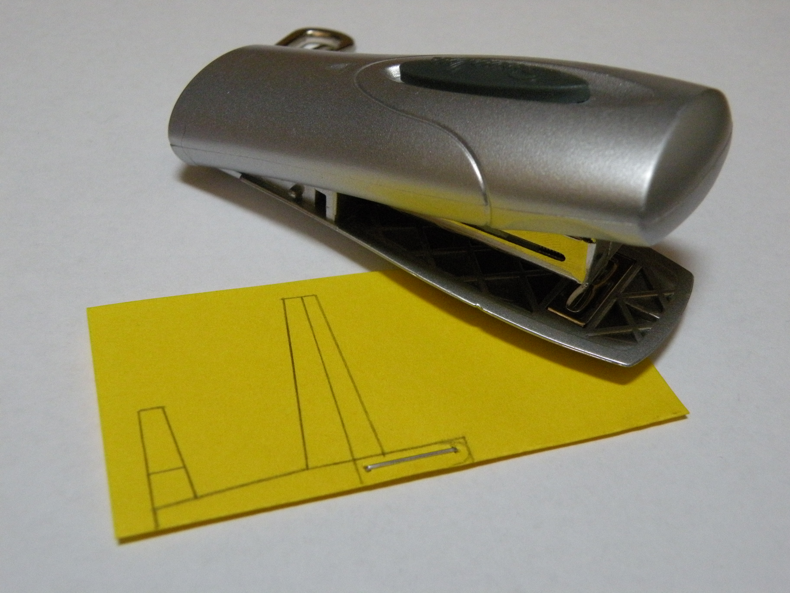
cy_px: 296
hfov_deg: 44.8
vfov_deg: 34.3
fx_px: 959
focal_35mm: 42
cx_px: 395
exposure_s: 1/62.2
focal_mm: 7.4
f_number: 3.2
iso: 399
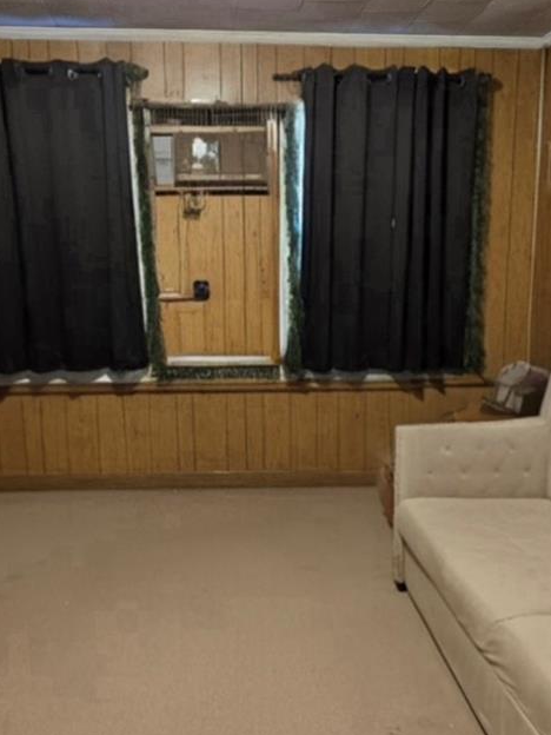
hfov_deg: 44.1
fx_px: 679
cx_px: 238
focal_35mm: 32
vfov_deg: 56.4
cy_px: 439
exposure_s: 1/60.2
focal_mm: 2.2
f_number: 2.2
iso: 1250
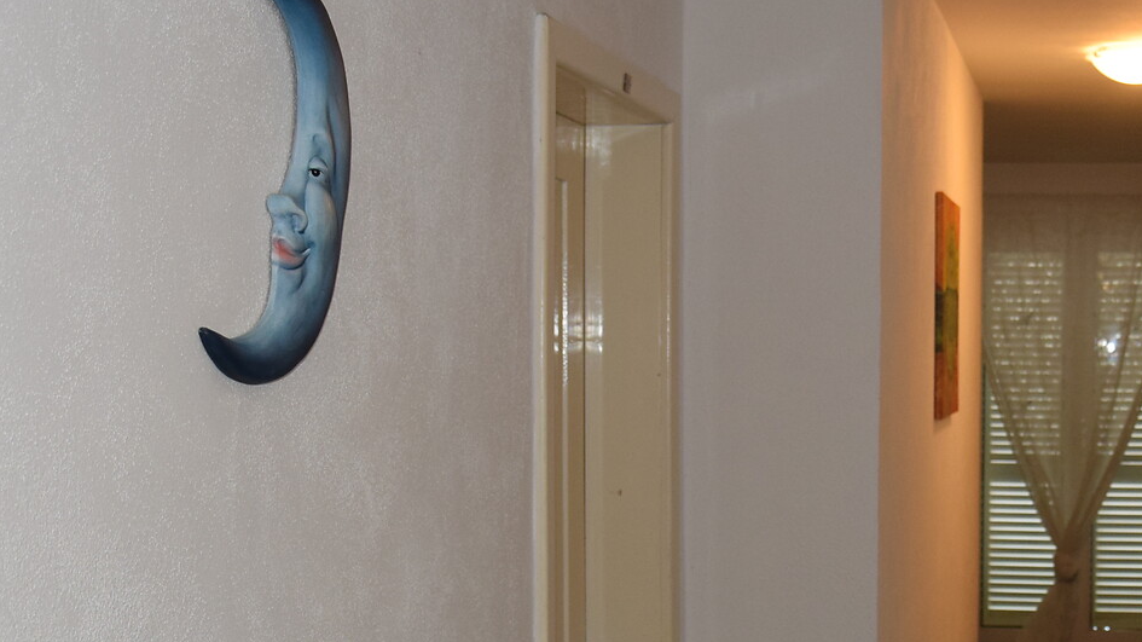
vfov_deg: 17.9
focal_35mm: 67
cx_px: 827
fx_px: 2030
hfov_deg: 31.0
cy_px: 462
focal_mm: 21
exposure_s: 1/60
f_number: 4
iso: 800
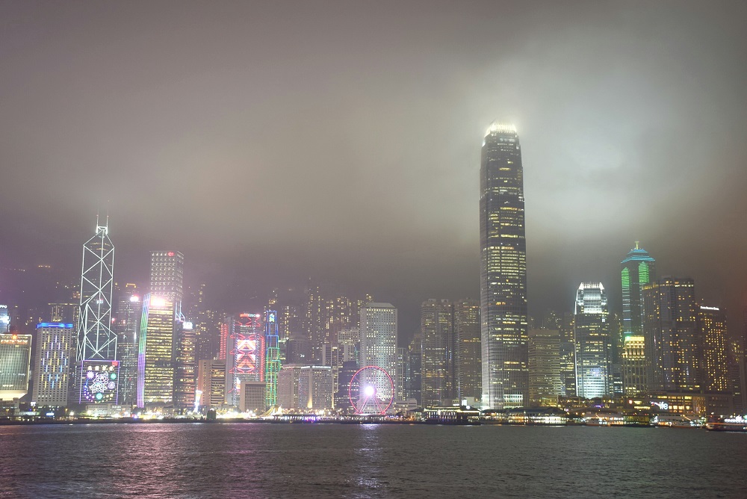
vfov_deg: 28.1
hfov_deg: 41.1
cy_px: 250
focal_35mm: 48
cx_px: 374
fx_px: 997
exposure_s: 1/2
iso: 200
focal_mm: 32
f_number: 5.6
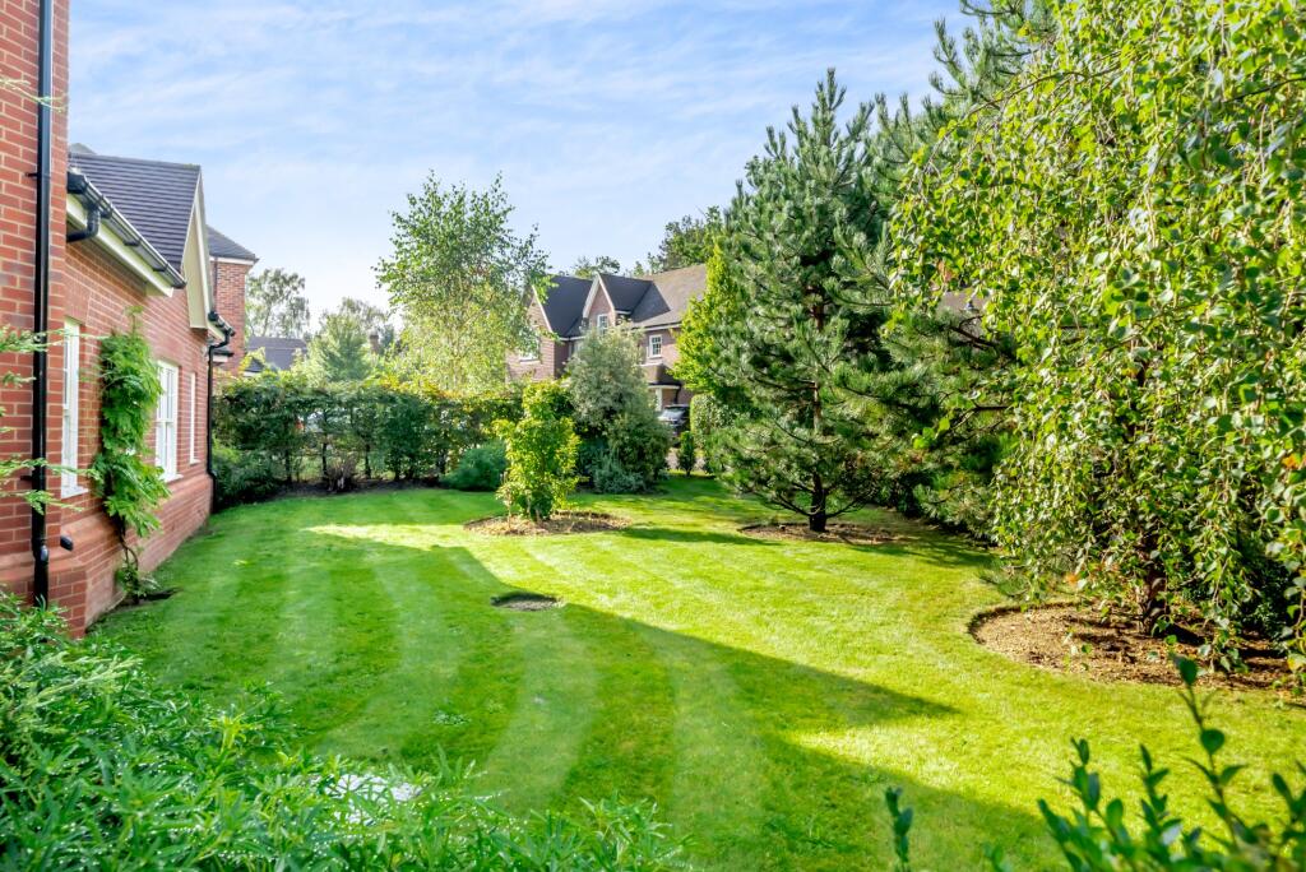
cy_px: 436
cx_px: 653
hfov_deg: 76.1
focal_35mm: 23
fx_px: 835
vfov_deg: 55.2
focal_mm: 23
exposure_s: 1/80
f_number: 10
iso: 100
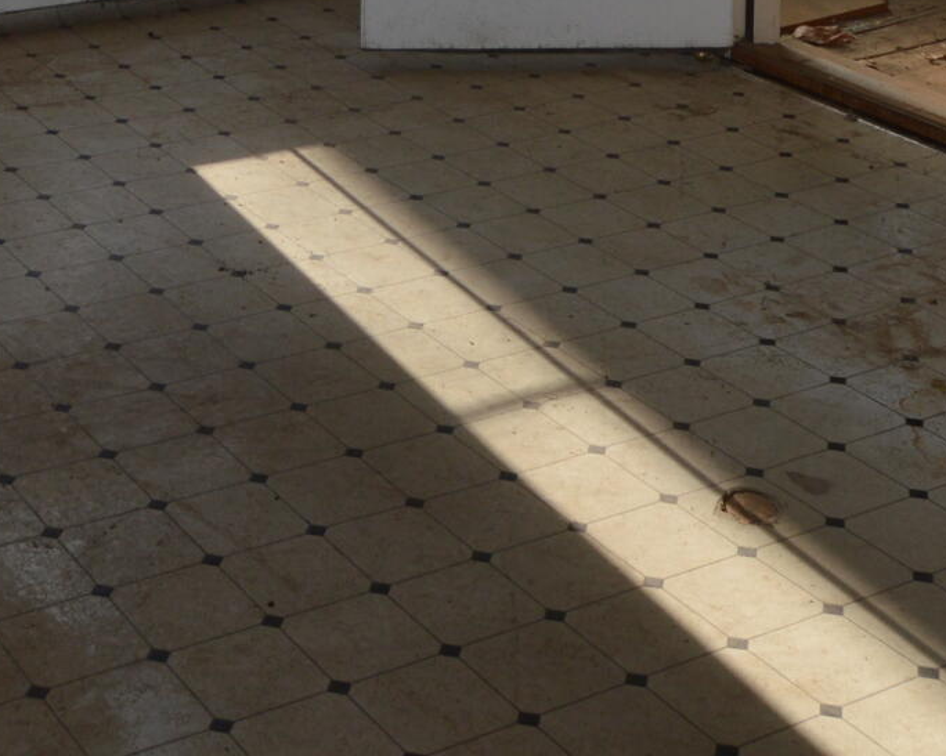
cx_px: 219
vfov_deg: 17.4
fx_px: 2072
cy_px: -542
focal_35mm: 74
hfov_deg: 25.4
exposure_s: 1/200
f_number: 5.6
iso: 100
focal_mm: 12
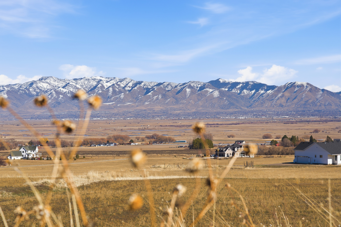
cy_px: 114
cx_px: 170
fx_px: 710
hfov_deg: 27.0
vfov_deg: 18.2
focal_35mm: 75
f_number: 8
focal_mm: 75
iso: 100
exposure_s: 1/500
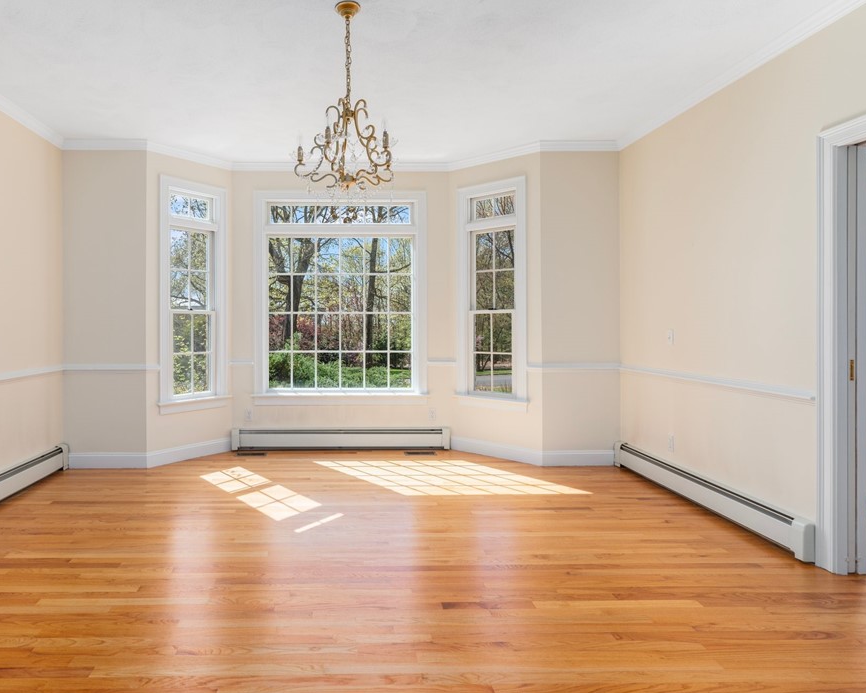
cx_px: 347
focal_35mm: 20
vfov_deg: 68.1
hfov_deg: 79.4
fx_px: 513
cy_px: 346
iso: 400
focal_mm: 17
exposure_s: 1/200
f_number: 7.1
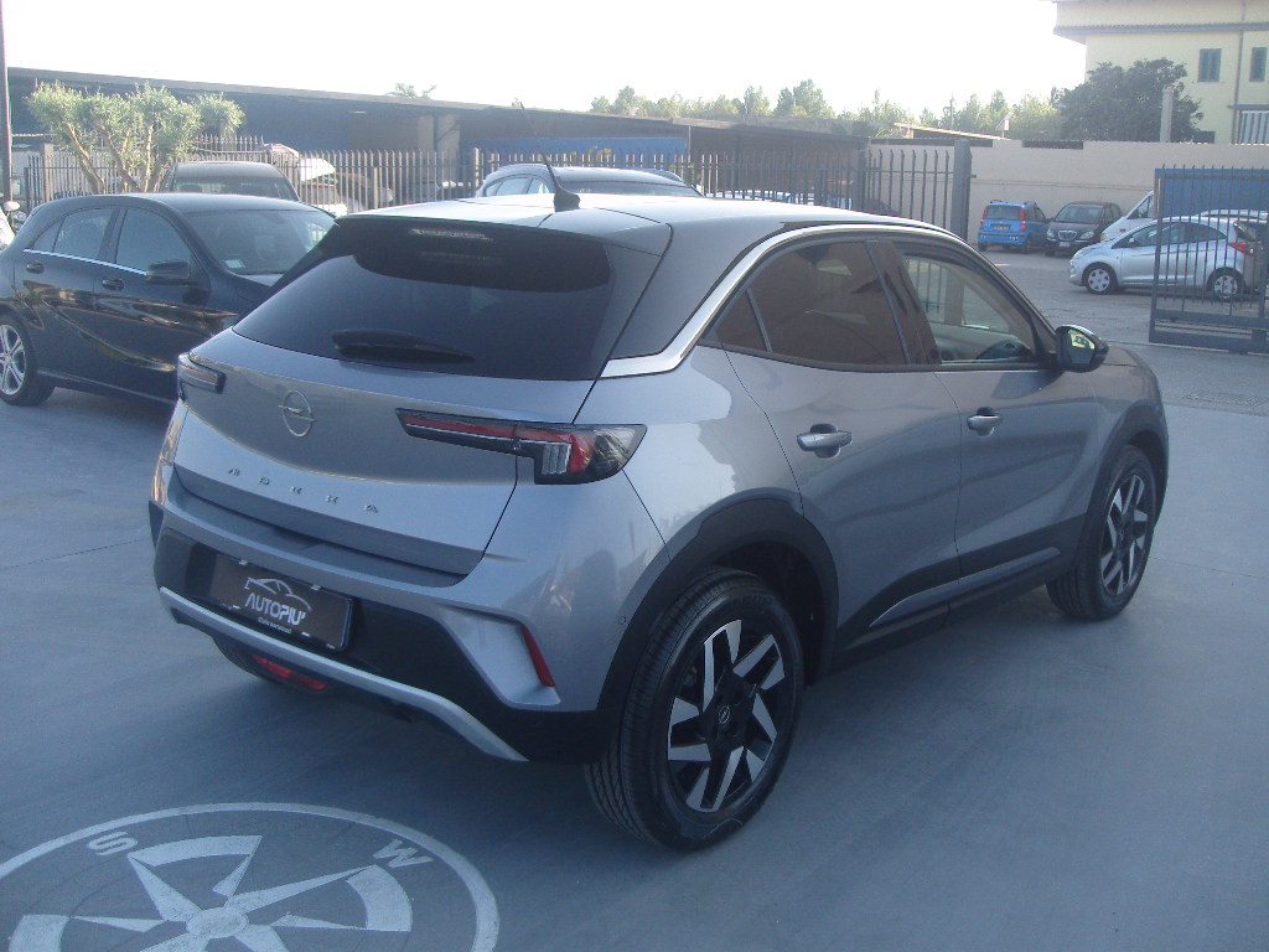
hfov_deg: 50.1
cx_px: 634
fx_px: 1356
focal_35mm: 37
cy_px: 476
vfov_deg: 38.7
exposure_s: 1/400
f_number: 2.8
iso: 80
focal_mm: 6.2
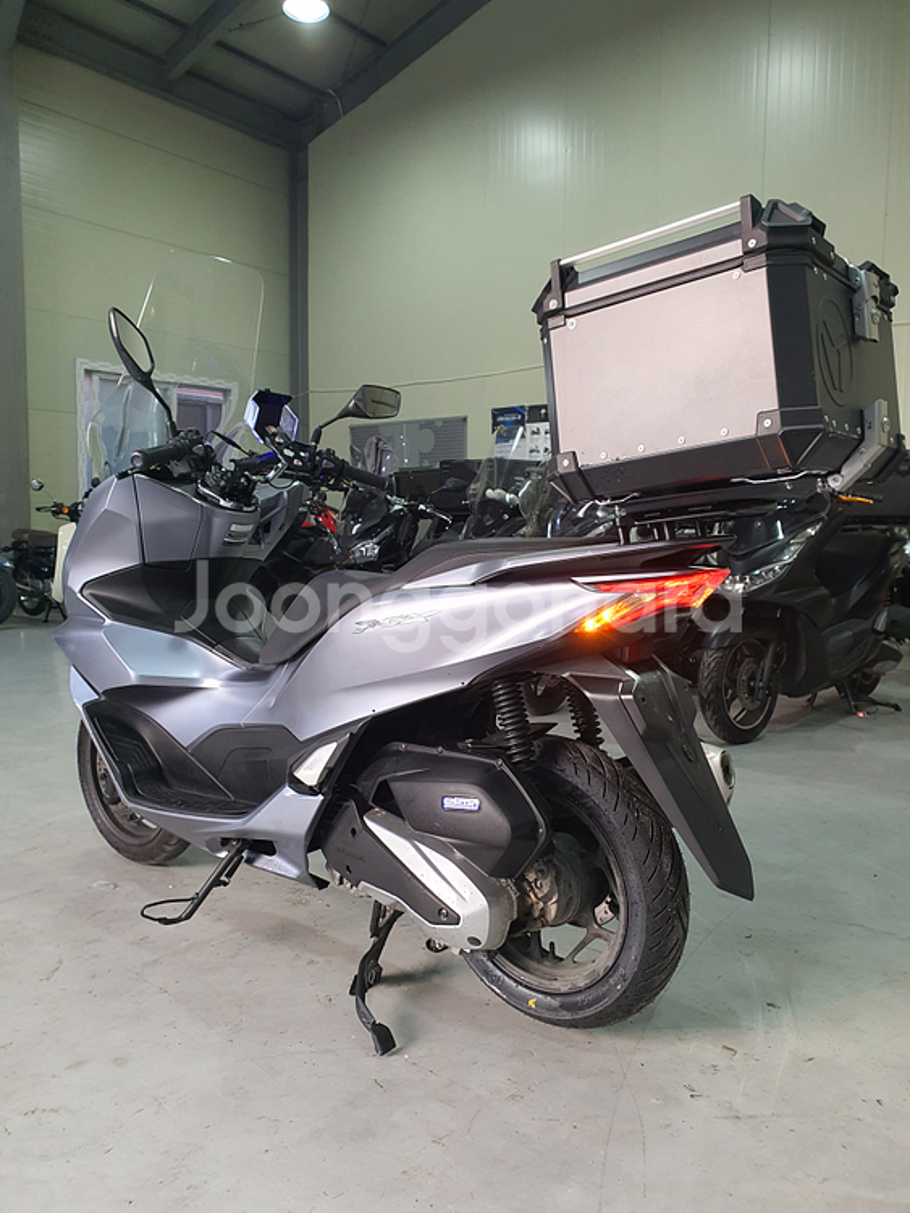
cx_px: 455
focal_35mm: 26
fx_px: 911
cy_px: 606
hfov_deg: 53.1
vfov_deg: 67.3
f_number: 2.4
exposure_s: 1/40
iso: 200
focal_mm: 4.3
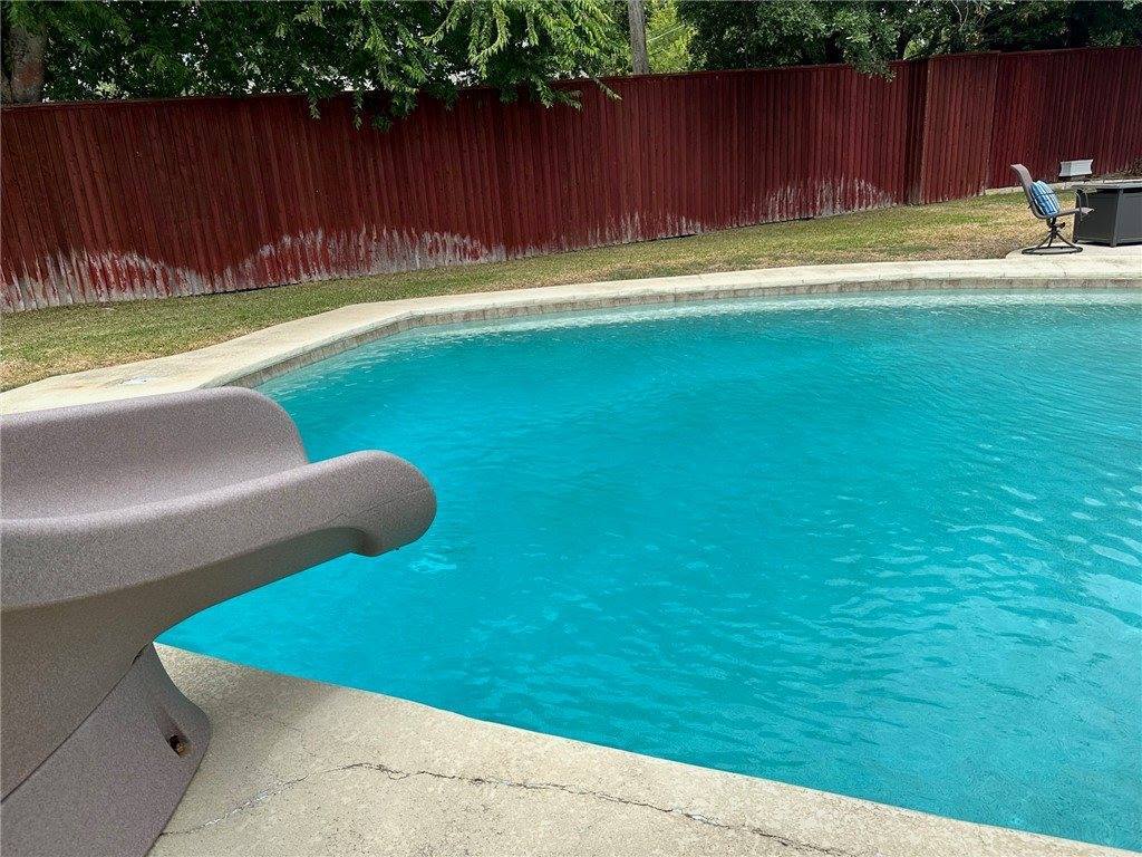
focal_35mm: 24
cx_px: 571
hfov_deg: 71.6
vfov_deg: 56.8
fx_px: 792
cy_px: 428
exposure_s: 1/1916
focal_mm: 6.86
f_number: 1.78
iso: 80
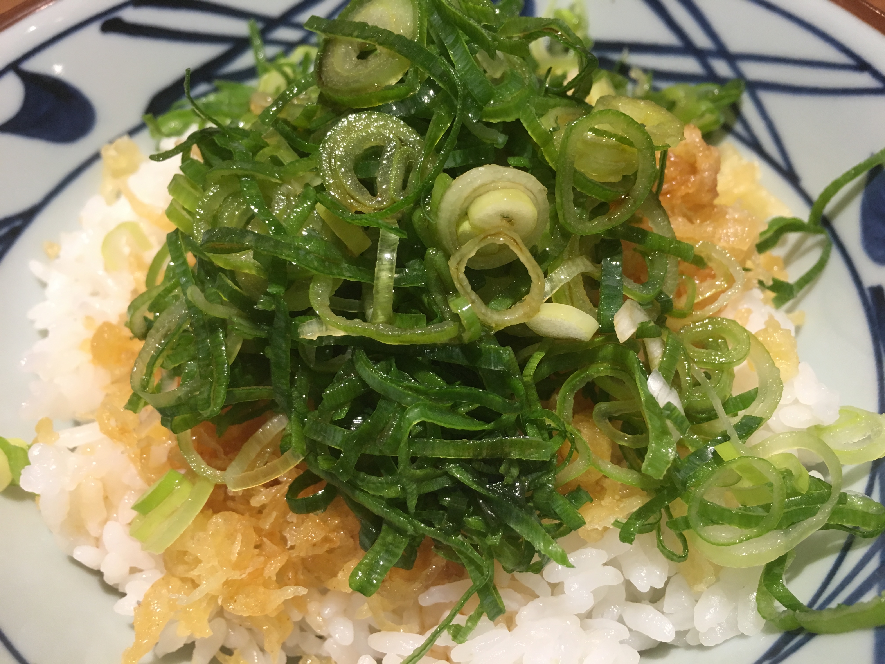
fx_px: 741
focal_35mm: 29
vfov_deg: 48.2
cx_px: 442
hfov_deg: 61.7
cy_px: 332
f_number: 2.2
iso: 125
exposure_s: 1/33
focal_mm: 4.15
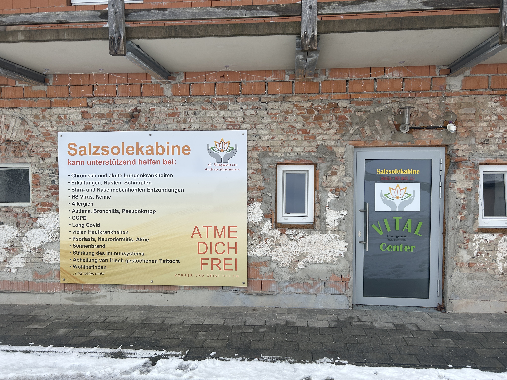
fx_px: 381
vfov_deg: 53.1
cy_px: 190
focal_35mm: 26
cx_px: 254
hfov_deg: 67.3
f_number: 1.5
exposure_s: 1/3257
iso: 50
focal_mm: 5.7
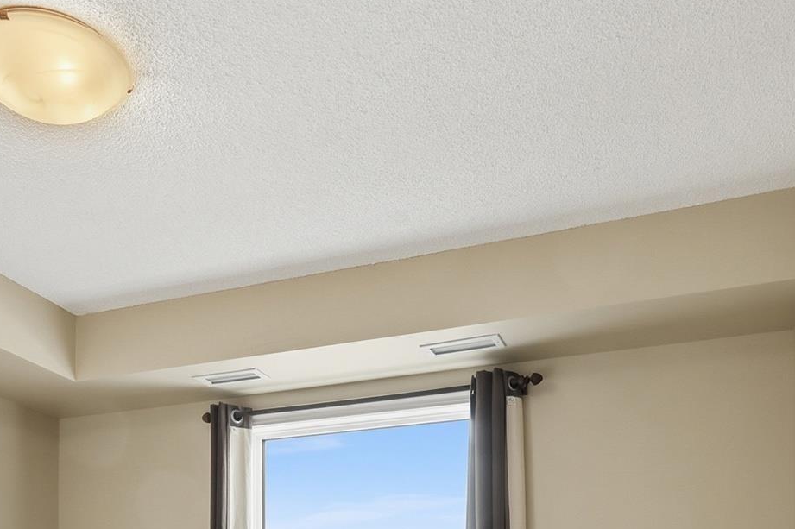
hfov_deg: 50.4
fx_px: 839
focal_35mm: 38
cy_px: 642
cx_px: 321
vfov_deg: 29.8
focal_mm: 14
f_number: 8
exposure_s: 1/125
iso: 100
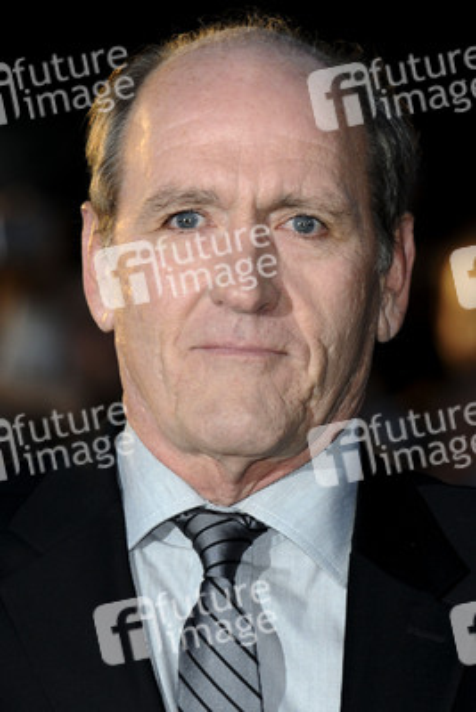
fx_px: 4607
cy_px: 356
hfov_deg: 5.9
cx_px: 238
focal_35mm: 232
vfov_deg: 8.9
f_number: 4.5
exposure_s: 1/160
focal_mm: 155
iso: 400
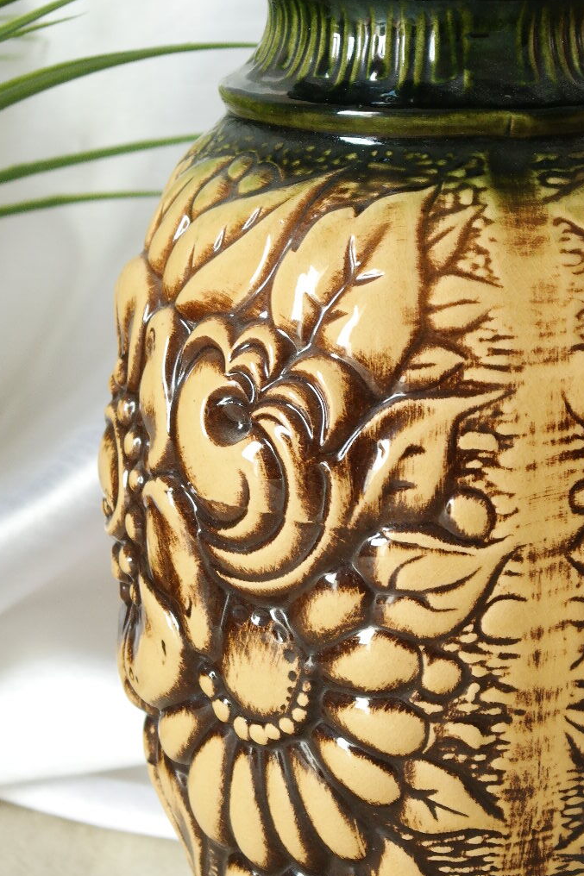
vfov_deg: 15.6
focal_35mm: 131
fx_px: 3189
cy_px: 494
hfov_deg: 10.4
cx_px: 476
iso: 800
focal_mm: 50
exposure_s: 1/30
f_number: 5.6
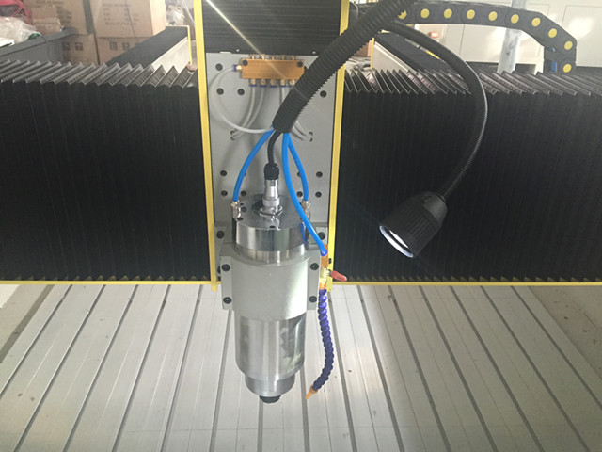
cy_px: 226
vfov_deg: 48.2
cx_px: 301
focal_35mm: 29
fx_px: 504
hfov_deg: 61.7
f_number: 2.2
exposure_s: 1/30
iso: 200
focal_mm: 4.15
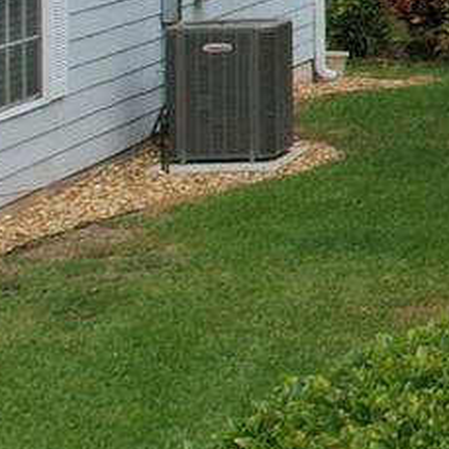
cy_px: -175
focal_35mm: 167
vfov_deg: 10.2
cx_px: 1539
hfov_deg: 8.1
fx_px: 2451
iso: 100
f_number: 2.8
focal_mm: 8.4
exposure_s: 1/50
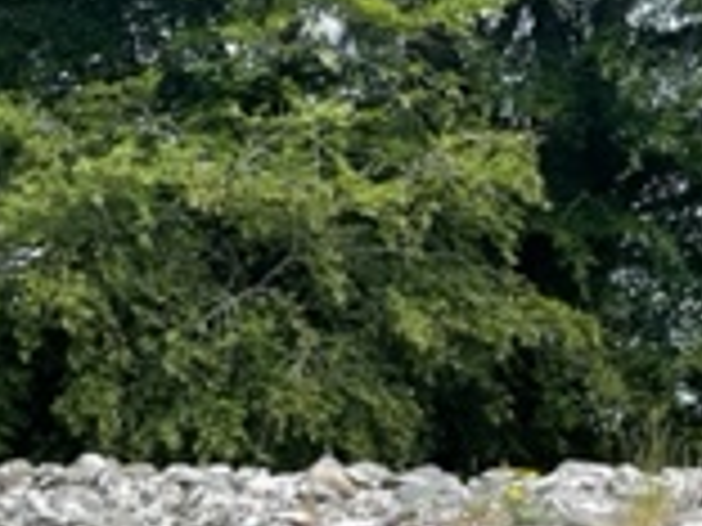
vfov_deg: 12.9
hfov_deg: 17.6
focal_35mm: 107
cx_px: -117
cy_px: 836
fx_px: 2170
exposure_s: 1/1350
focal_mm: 4.2
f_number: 1.6
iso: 32
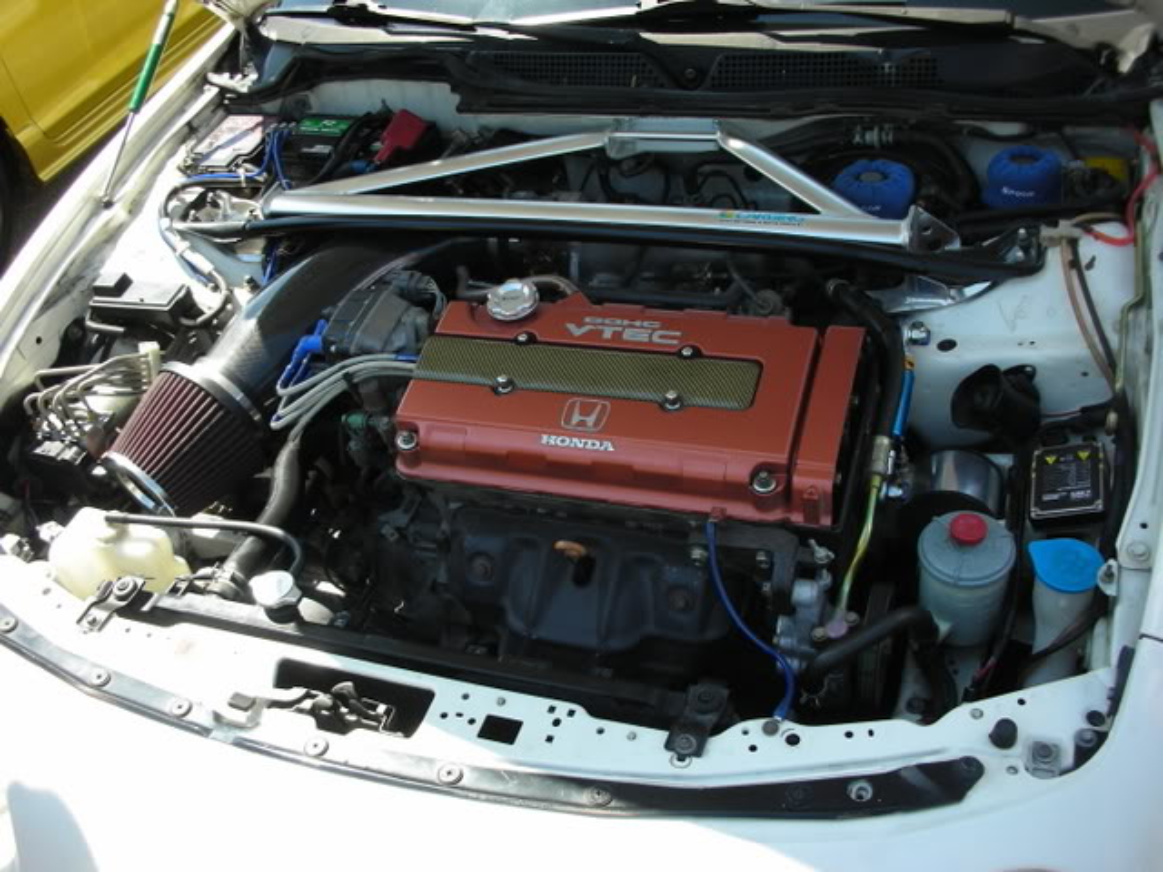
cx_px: 582
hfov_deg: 52.6
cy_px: 436
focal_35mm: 35
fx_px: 1176
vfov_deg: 40.7
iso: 50
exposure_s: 1/200
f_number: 3
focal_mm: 5.8
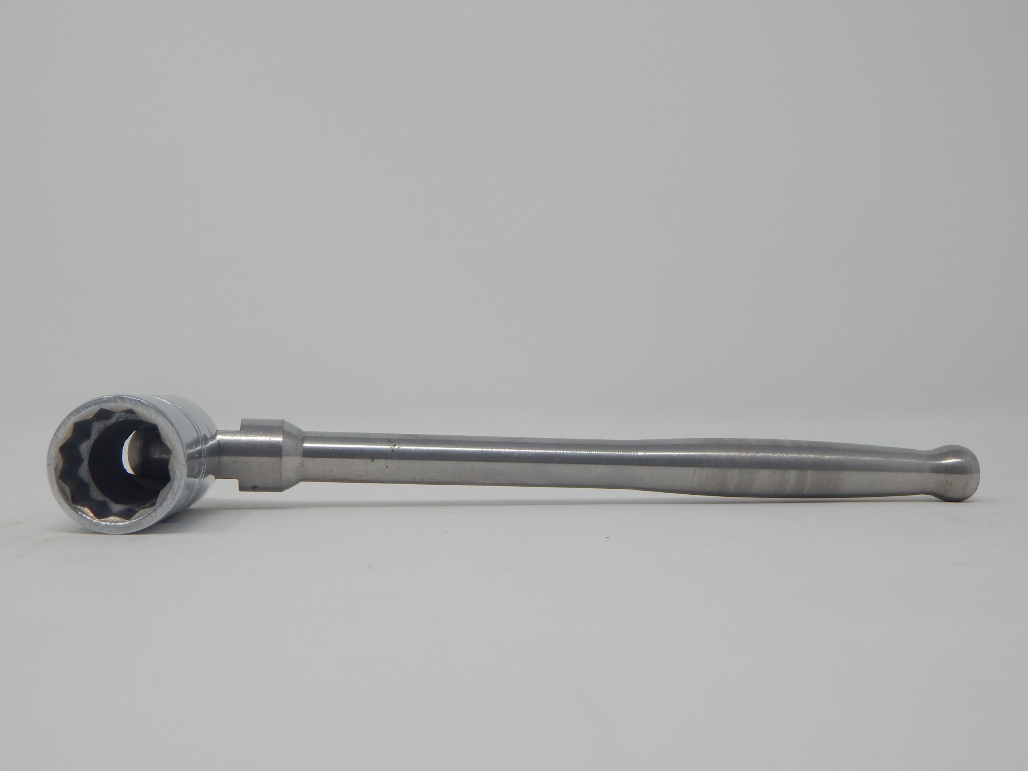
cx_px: 514
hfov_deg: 43.9
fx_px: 1277
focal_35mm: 43
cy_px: 386
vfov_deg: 33.6
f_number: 3.6
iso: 125
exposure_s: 1/160
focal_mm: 7.7
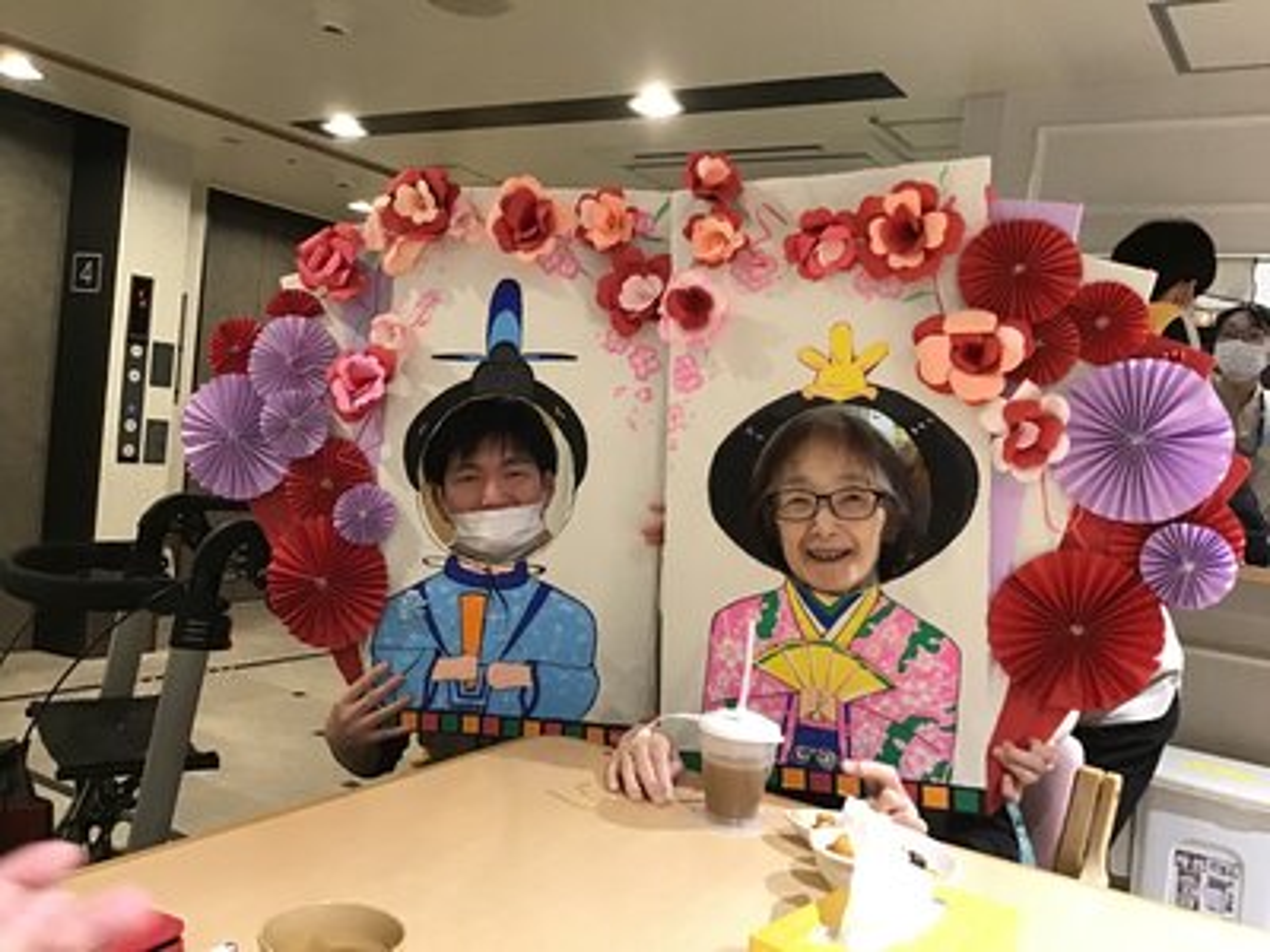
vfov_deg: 45.4
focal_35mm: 31
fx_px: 1137
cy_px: 476
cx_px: 635
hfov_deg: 58.4
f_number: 2.4
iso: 200
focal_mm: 3.3
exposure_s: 1/30
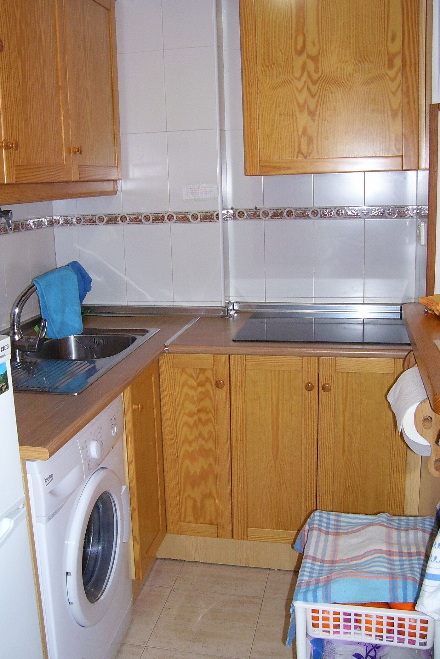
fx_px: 660
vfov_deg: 53.1
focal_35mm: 36
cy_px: 331
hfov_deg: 36.9
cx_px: 201
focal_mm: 5.6
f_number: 2.7
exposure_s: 1/60
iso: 200
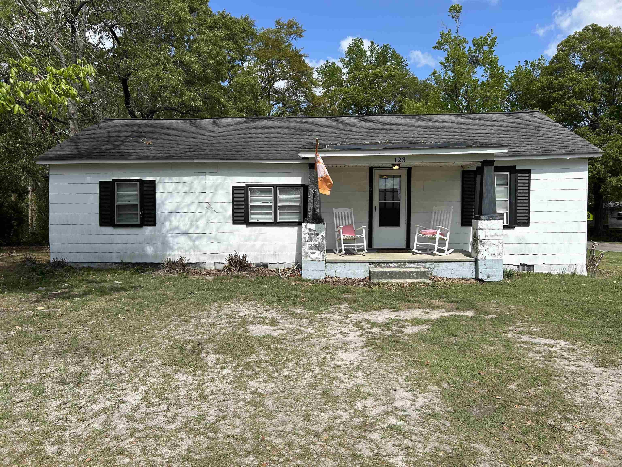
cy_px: 234
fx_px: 467
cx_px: 311
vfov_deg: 53.1
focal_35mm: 26
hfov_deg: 67.3
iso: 50
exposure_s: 1/3968
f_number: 1.5
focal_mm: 5.7
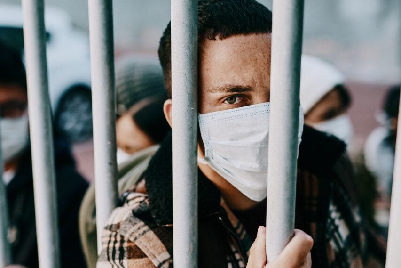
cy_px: 154
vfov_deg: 22.6
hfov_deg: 33.3
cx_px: 173
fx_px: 668
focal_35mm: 60
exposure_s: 1/5000
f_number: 2
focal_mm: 50
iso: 640
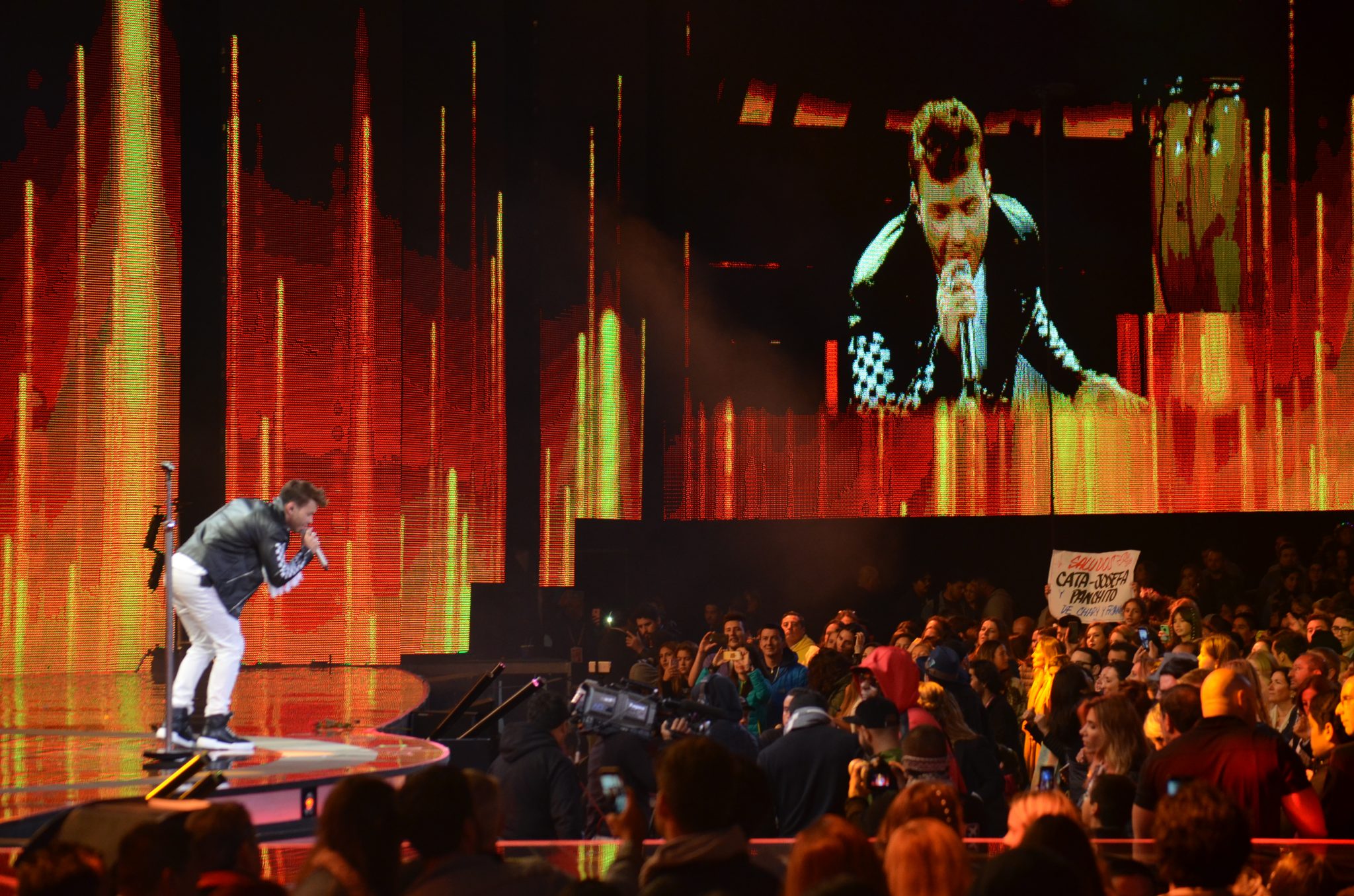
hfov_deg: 14.9
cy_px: 448
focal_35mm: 138
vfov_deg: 9.9
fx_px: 5179
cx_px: 677
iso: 800
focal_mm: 92
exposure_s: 1/125
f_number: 4.5
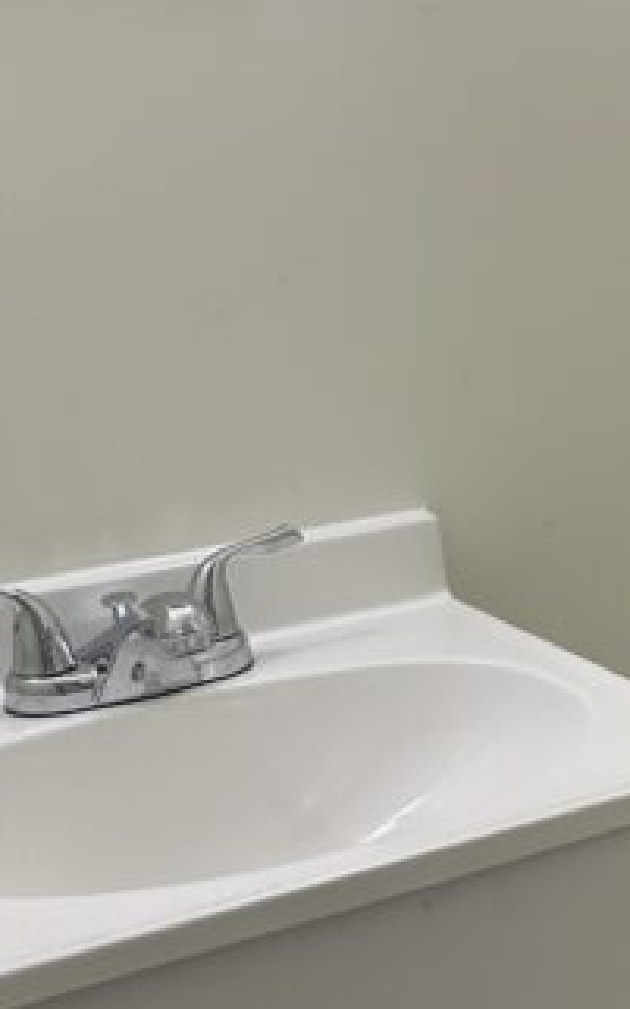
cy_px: 542
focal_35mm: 81
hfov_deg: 15.3
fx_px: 2227
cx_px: 818
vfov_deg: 25.5
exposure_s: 1/120
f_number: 1.78
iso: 100
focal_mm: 6.86
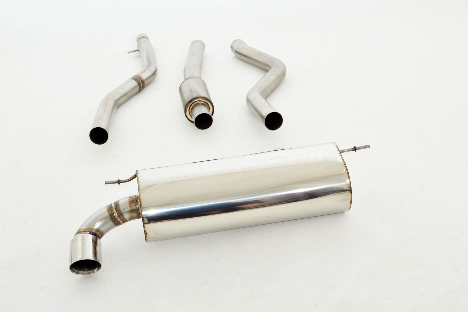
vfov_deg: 25.7
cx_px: 234
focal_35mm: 52
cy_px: 156
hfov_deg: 37.9
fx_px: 682
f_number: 10
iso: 200
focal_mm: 35
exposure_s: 1/160
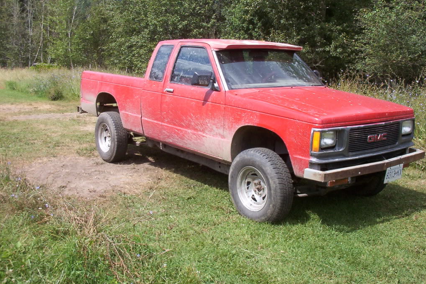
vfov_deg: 32.6
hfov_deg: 47.4
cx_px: 214
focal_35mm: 41
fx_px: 485
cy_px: 134
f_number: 4.5
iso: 100
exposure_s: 1/382
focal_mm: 6
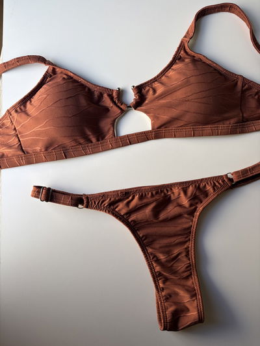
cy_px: 173
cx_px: 130
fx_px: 260
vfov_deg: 67.3
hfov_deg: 53.1
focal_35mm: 26
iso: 40
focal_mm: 5.96
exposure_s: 1/178
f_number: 1.6
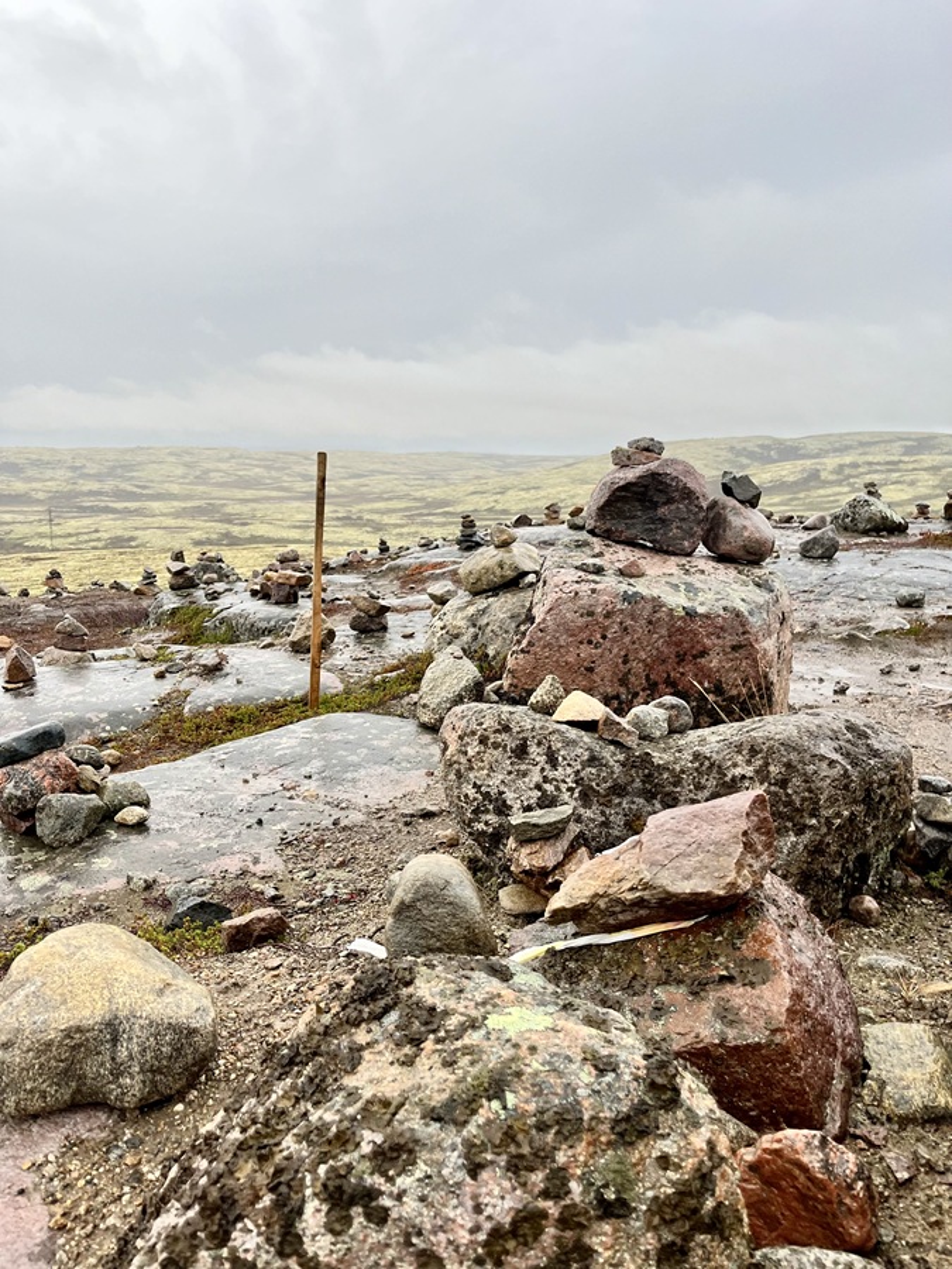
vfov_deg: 67.3
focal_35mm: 26
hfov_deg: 53.1
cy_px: 634
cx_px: 476
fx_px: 953
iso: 100
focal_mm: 5.1
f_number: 1.6
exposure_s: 1/121
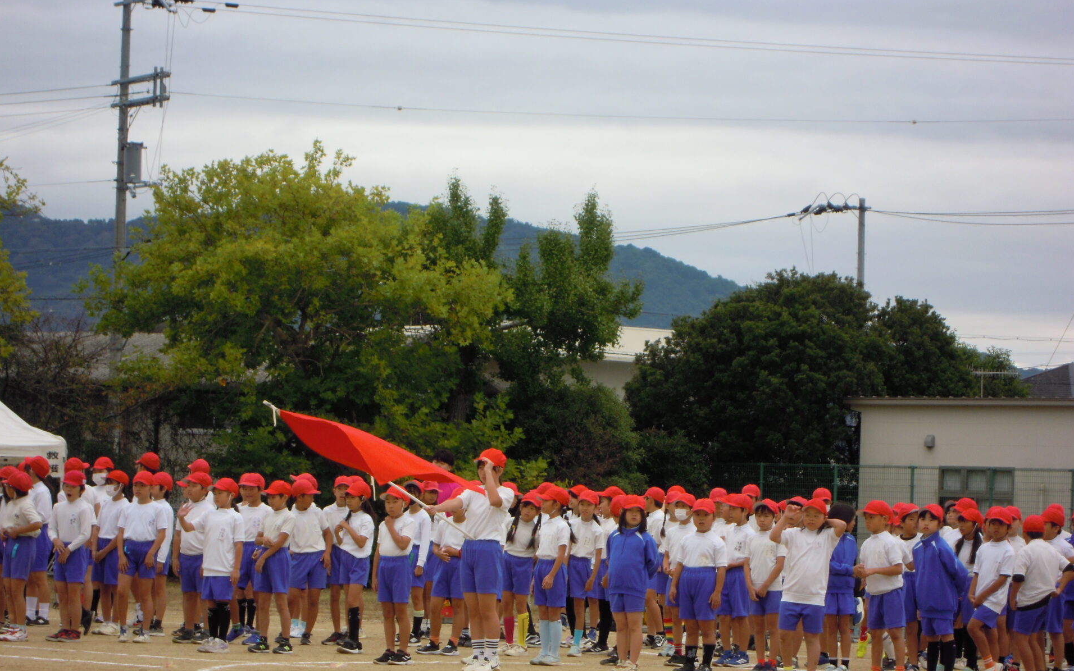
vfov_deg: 8.8
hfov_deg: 14.0
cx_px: 536
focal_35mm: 149
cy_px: 389
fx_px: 4361
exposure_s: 1/100
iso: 100
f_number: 6.6
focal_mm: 25
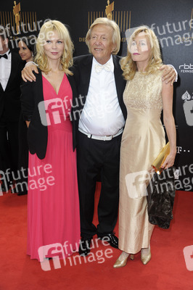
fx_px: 354
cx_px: 96
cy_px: 145
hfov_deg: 30.5
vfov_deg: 44.5
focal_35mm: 44
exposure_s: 1/160
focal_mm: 44
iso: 500
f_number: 6.3
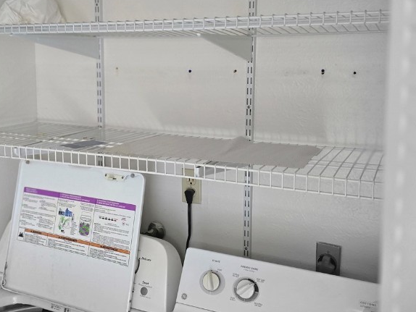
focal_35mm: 41
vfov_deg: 35.0
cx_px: 157
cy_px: 121
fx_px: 493
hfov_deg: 45.4
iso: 640
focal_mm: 6.3
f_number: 1.7
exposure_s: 1/60
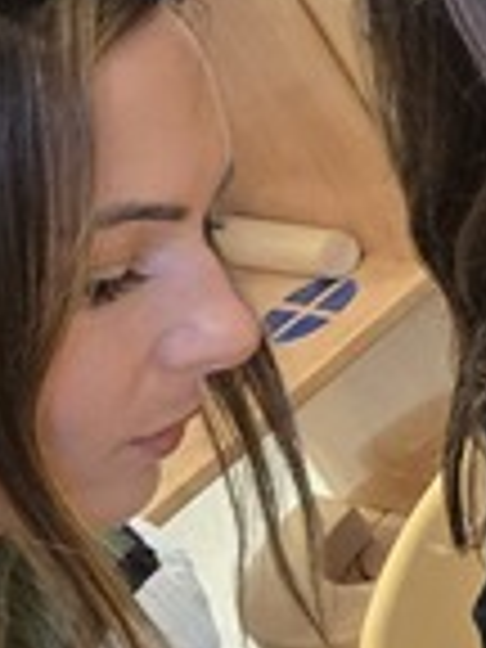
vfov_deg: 12.3
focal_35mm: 160
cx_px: 1346
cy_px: 166
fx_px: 2995
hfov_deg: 8.2
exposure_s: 1/180
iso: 160
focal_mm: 5.4
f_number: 1.8
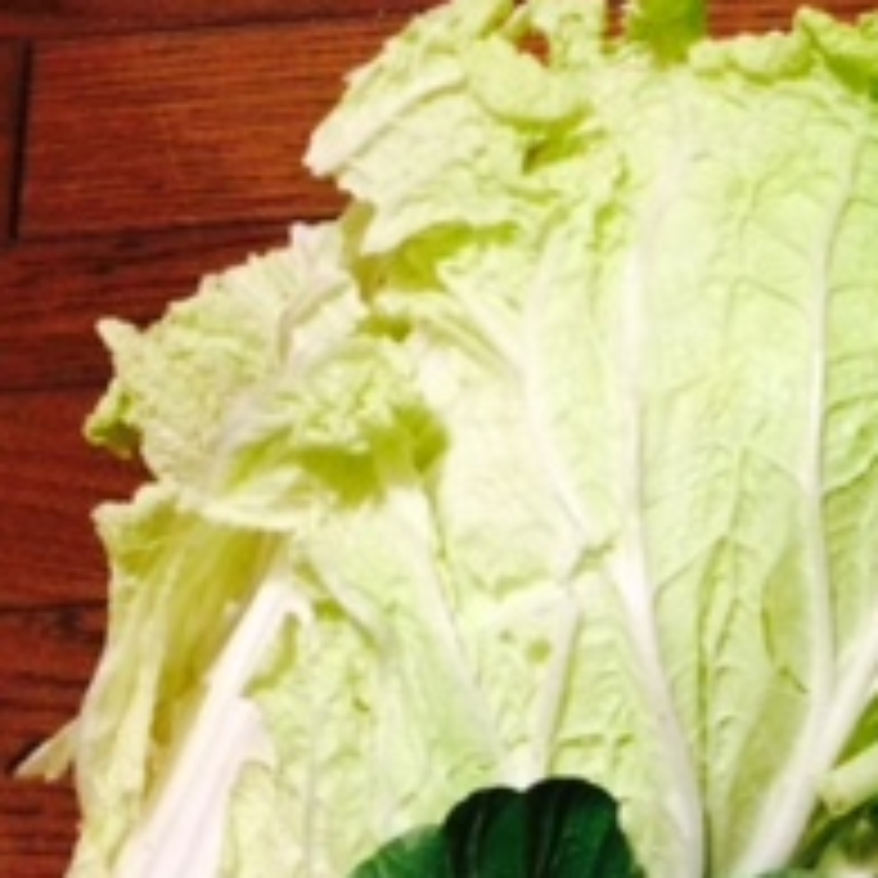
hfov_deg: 19.3
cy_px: 1045
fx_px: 2410
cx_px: 1090
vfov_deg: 19.5
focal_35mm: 84
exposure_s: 1/30
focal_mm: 4.15
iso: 320
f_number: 2.2
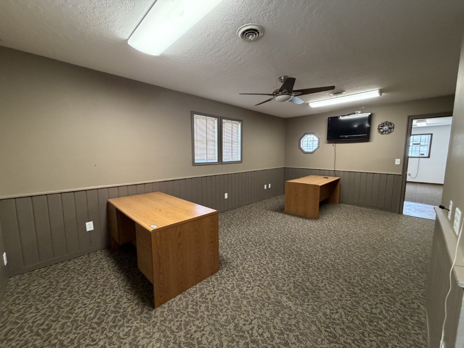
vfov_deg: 85.7
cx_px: 232
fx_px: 188
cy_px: 174
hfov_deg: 102.1
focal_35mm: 14
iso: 320
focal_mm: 2.22
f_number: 2.2
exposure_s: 1/60
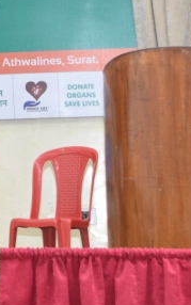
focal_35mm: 159
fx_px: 1321
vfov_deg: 13.1
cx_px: -136
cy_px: 60
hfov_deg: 8.0
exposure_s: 1/60
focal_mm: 29
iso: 1600
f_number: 5
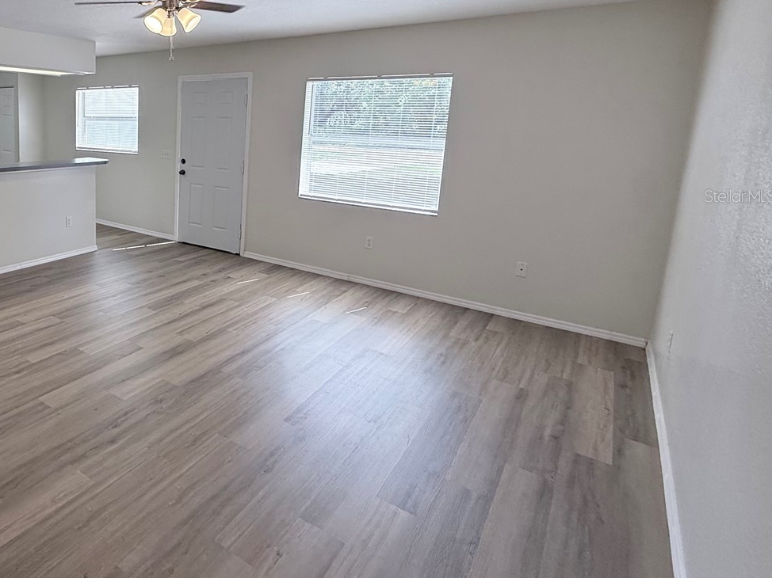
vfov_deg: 57.6
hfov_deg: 66.5
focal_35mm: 23
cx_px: 145
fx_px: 513
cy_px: 196
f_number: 2.2
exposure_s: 1/120
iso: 80
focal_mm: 2.22
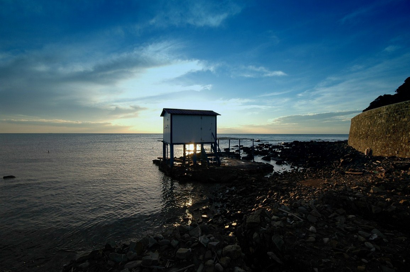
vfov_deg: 77.2
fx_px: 171
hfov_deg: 100.4
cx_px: 205
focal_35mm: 15
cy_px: 136
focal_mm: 10
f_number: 10
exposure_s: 1/160
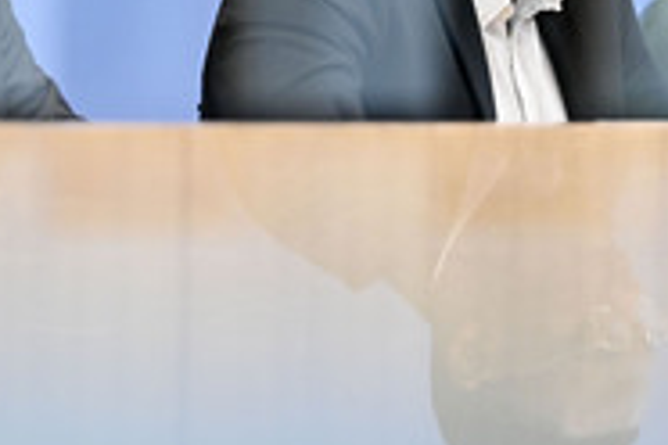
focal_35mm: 412
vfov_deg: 3.3
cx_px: 329
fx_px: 7644
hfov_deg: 5.0
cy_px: 57
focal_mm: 170
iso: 3200
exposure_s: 1/800
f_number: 4
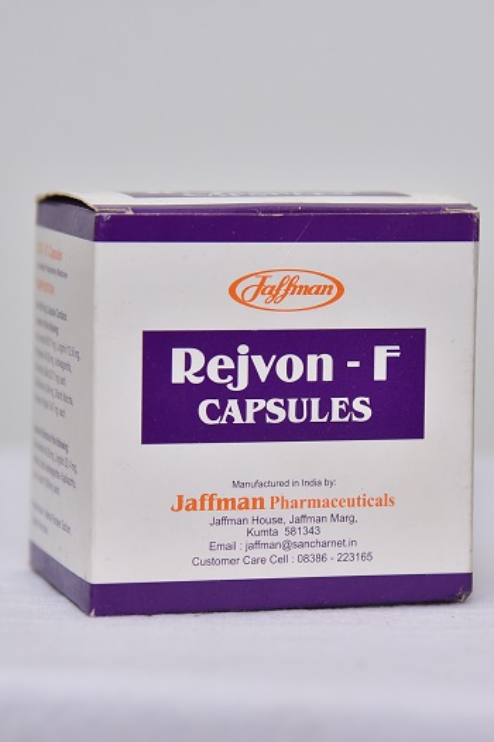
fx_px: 2473
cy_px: 371
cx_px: 247
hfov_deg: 11.4
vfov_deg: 17.1
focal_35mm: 120
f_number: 5
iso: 1600
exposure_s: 1/200
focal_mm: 120
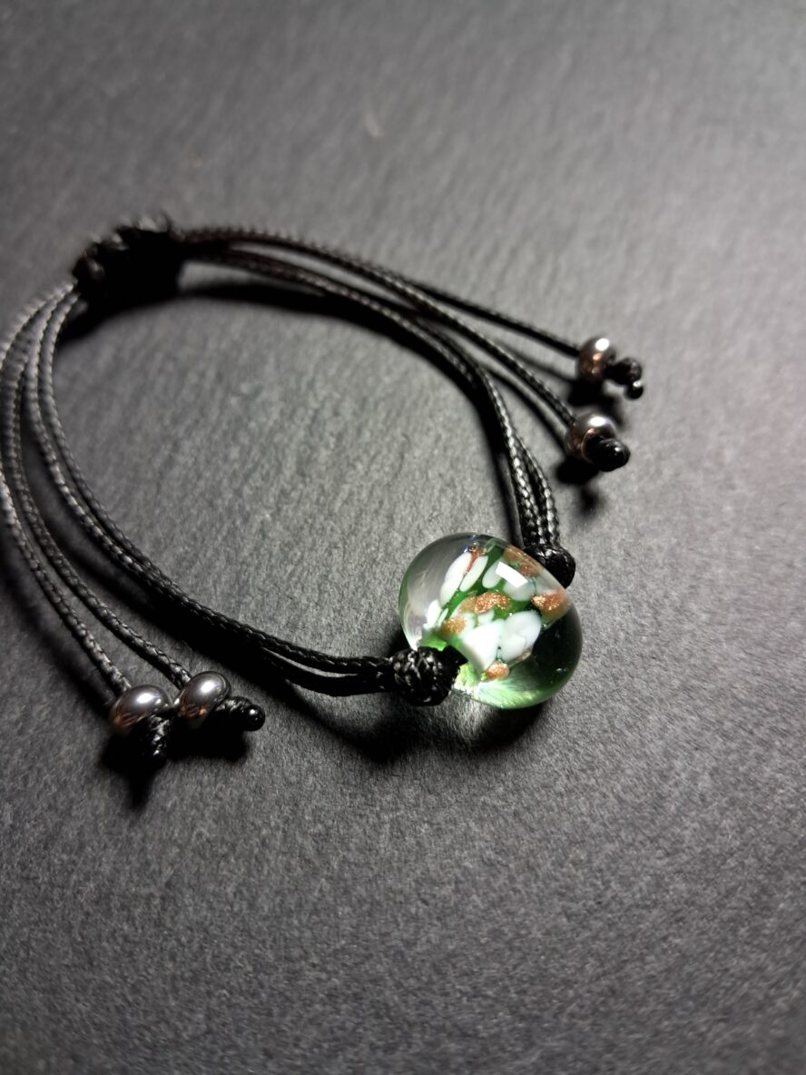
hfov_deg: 51.4
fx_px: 838
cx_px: 403
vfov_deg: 65.3
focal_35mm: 27
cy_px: 538
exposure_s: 1/25
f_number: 1.8
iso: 640
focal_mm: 4
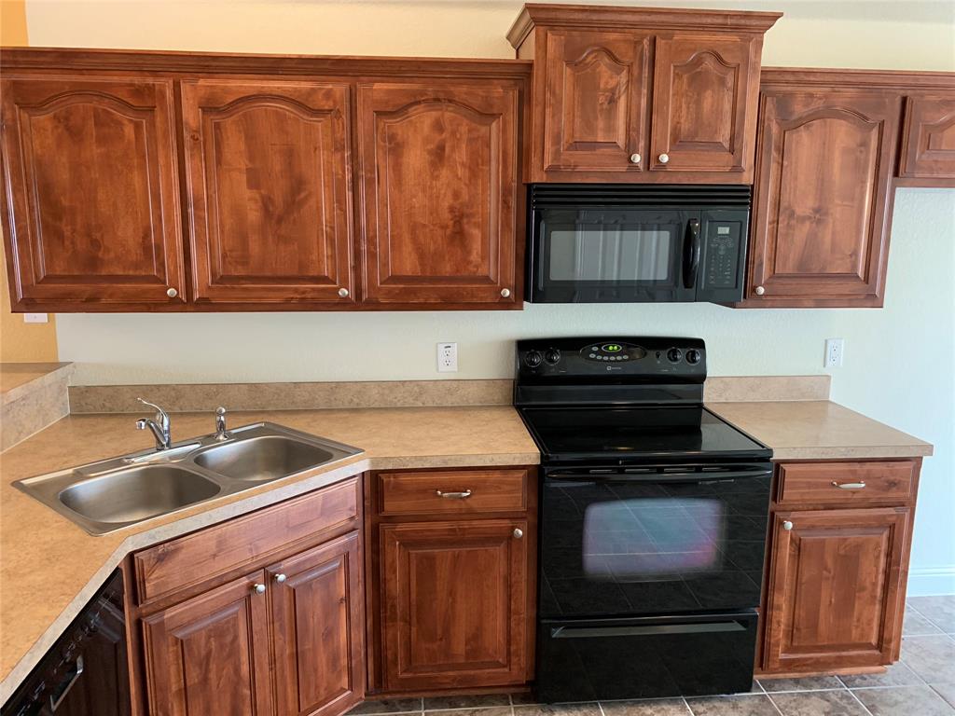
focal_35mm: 26
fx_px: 717
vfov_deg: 53.1
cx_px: 478
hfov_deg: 67.3
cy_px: 358
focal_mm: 4.25
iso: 250
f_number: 1.8
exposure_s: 1/40
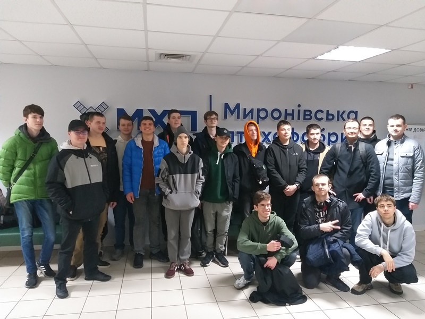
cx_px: 212
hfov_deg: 67.3
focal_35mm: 26
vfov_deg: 53.1
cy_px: 160
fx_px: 319
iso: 400
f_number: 1.7
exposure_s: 1/25
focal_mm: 3.93
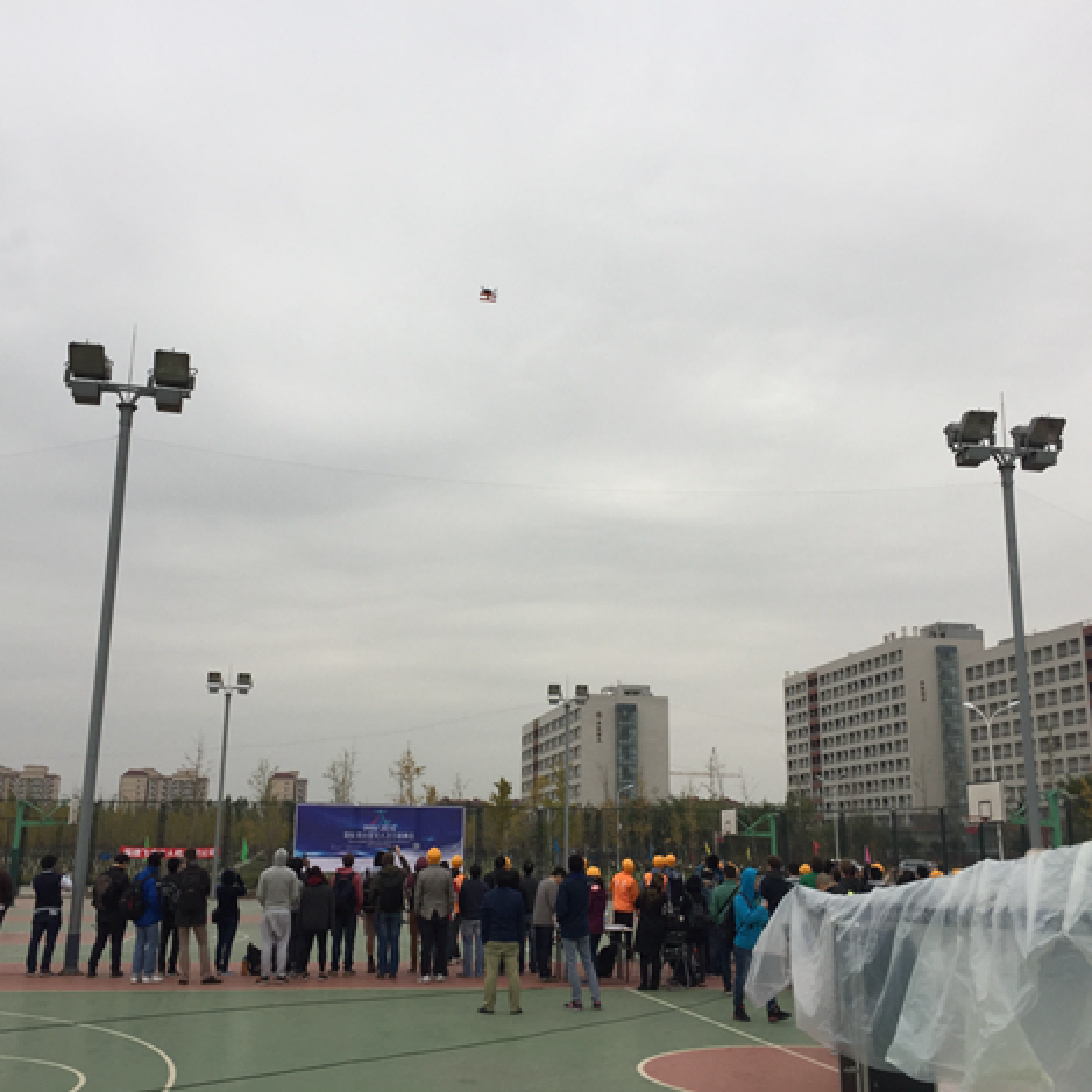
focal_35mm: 35
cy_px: 538
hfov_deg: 47.2
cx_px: 522
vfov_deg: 47.2
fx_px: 1249
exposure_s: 1/293
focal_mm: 4.15
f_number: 2.2
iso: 32
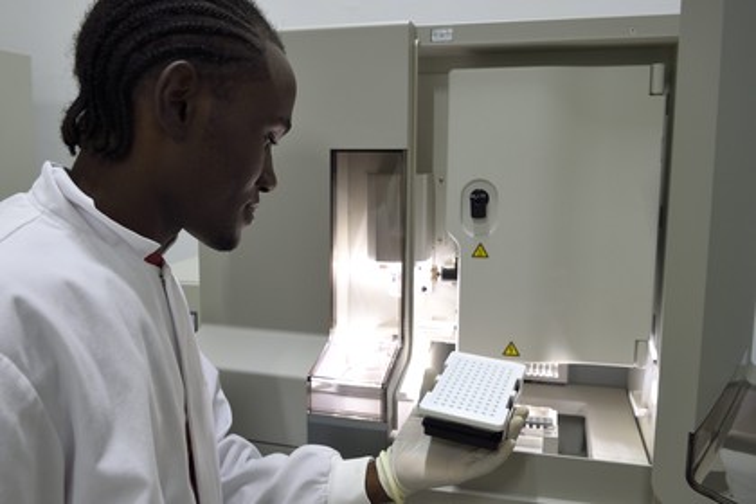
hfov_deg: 61.9
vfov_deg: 43.6
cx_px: 378
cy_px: 252
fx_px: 630
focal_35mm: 30
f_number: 5.6
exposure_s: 1/20
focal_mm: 30
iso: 800
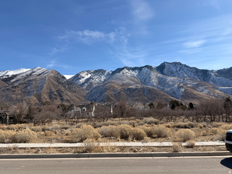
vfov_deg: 56.8
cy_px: 87
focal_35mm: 24
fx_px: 161
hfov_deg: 71.6
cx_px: 116
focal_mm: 6.76
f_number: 1.78
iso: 80
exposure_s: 1/6173
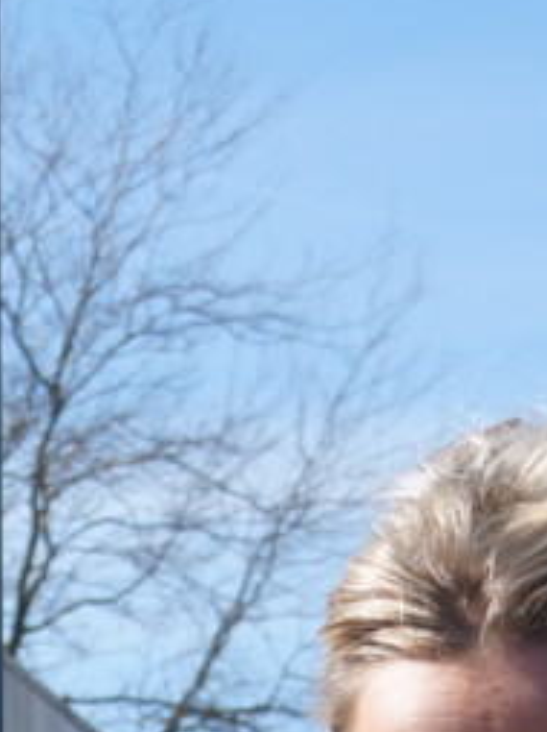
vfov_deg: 8.2
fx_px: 4326
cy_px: 2190
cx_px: -320
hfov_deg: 7.1
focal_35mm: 205
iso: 200
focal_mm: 20
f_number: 5
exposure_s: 1/1000
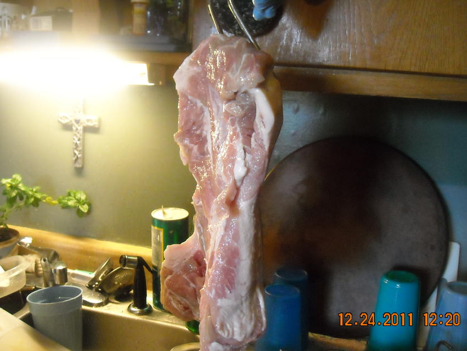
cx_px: 234
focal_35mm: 37
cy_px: 173
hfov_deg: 50.1
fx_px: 499
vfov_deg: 38.7
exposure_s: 1/61
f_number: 2.8
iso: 800
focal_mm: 5.7
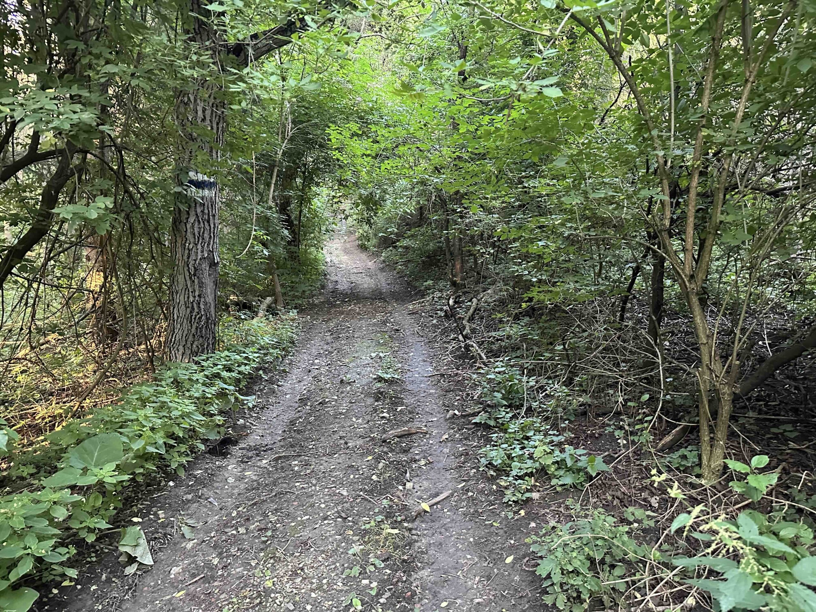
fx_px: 566
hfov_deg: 71.6
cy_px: 306
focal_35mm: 24
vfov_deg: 56.8
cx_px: 408
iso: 1000
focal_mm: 6.86
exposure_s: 1/48
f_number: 1.78
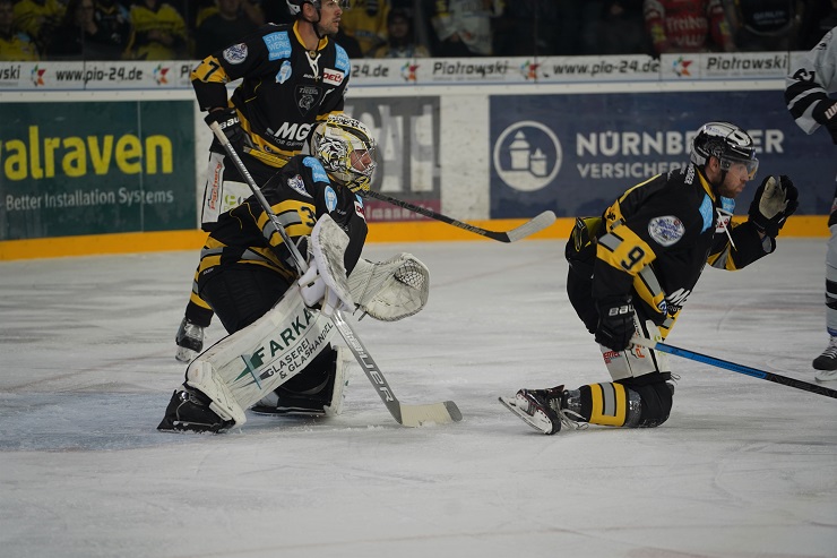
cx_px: 418
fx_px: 4068
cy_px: 279
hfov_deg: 11.7
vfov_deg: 7.8
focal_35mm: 175
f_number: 4
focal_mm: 175
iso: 400
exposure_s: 1/200
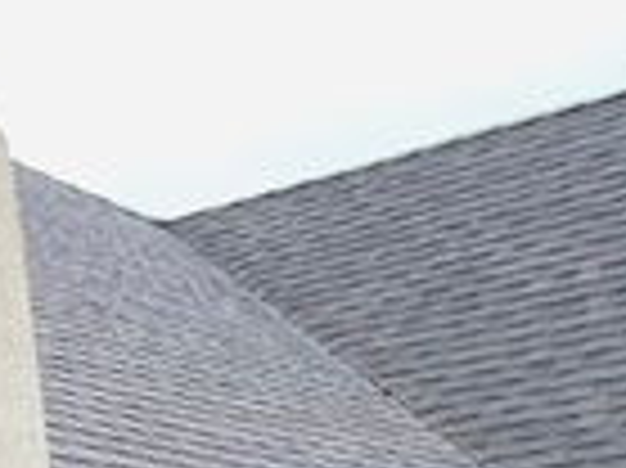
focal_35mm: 96
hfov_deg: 11.7
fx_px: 1735
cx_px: -1216
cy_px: 482
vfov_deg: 15.1
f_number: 1.8
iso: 32
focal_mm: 1.57
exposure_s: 1/162
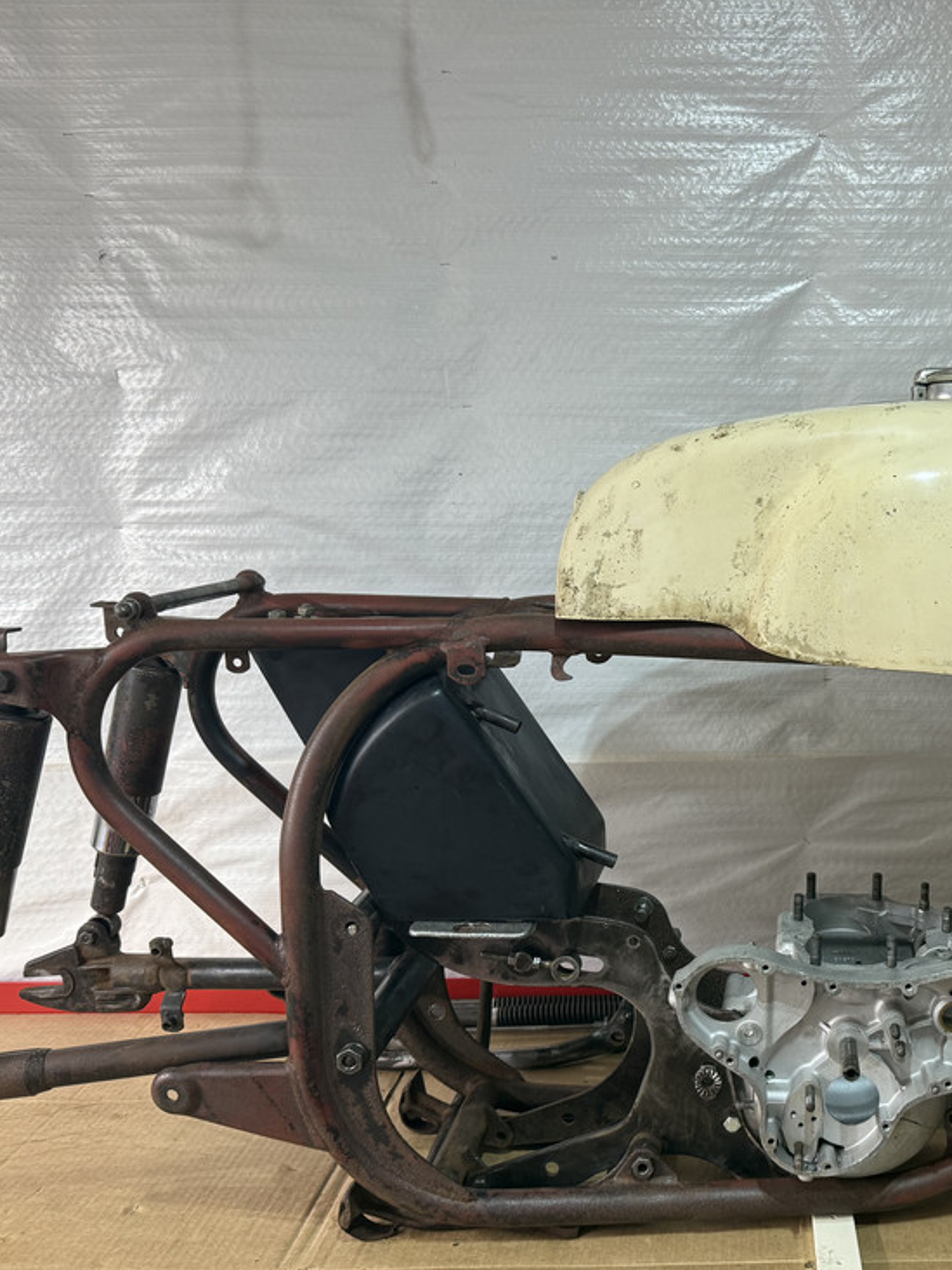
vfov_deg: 52.6
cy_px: 680
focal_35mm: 35
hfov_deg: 38.8
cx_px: 792
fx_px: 1283
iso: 125
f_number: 1.78
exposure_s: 1/120
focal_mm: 6.76
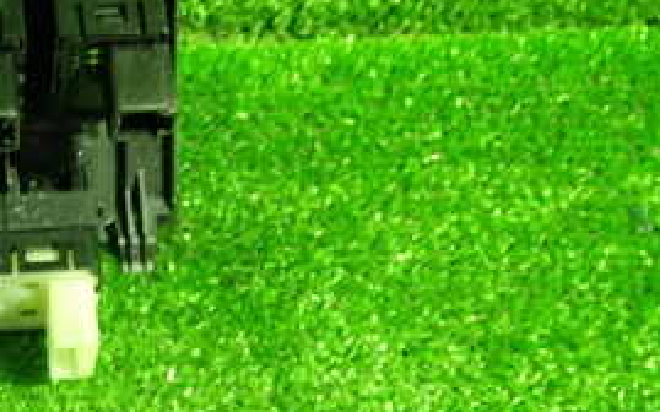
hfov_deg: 27.2
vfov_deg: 17.9
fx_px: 1277
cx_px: -10
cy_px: -2
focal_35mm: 71
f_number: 2.3
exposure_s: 1/30
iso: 500
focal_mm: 5.4
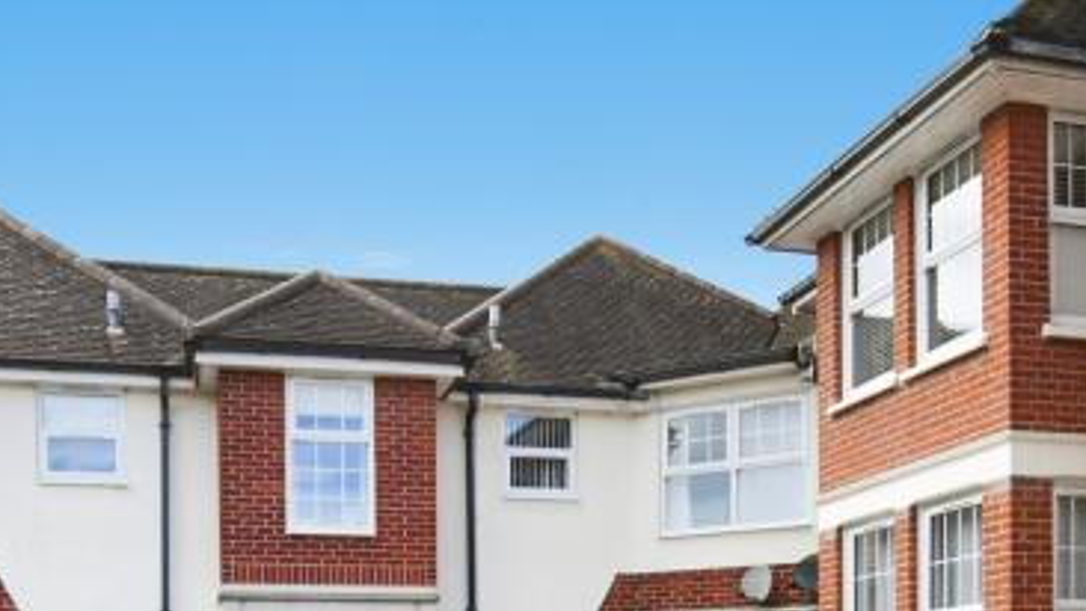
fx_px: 1181
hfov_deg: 49.1
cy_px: 675
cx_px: 650
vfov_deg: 26.7
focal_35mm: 41
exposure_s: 1/2000
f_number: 8
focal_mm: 14
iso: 1000
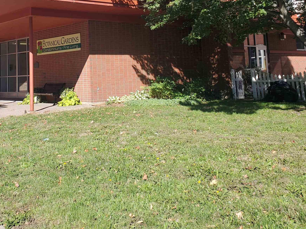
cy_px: 36
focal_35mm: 46
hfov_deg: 40.1
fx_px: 407
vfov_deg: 30.5
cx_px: 78
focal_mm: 4.3
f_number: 2.4
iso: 50
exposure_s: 1/868
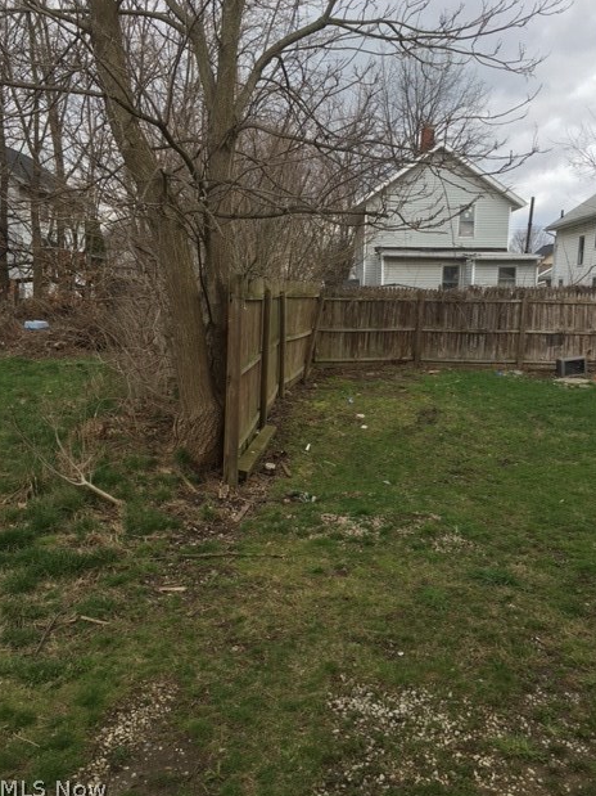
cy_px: 396
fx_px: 689
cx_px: 302
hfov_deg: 46.8
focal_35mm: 30
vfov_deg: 60.0
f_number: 2.2
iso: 25
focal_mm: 4.15
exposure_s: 1/256
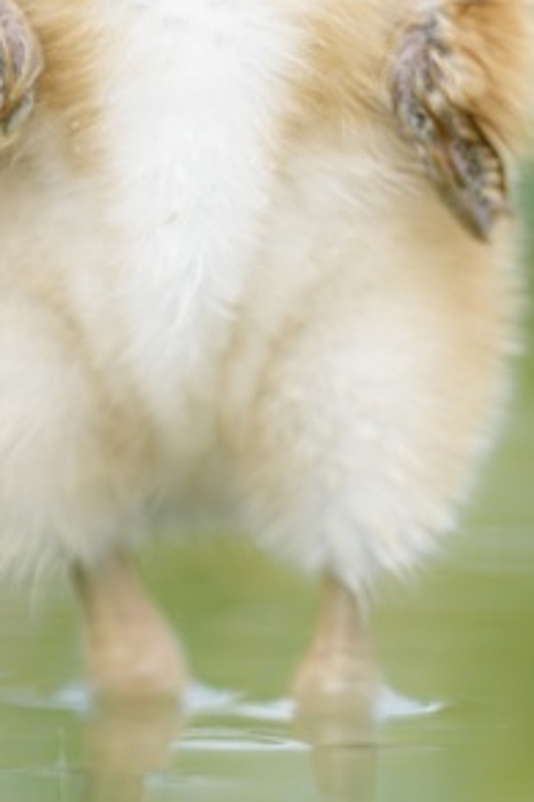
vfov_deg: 1.6
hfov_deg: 1.1
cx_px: 419
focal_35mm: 1291
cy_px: -77
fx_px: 28757
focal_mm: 420
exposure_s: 1/1000
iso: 1000
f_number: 4
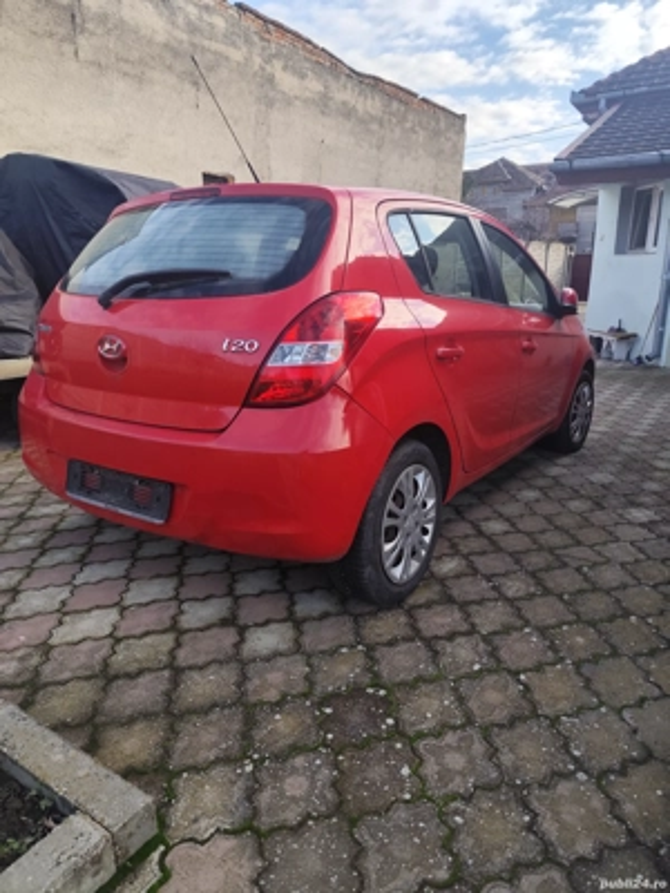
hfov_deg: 58.9
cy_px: 446
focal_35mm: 23
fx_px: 594
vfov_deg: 73.9
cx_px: 335
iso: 50
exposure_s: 1/568
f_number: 1.65
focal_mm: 6.19
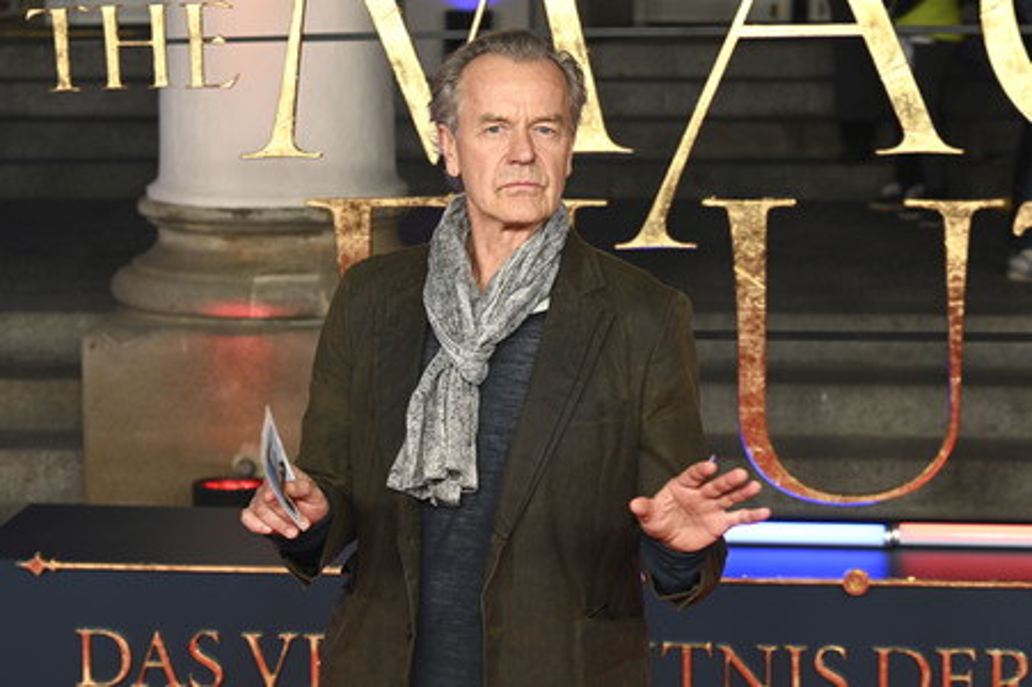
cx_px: 516
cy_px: 344
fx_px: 2148
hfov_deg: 27.0
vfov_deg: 18.2
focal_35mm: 75
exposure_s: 1/125
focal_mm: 75
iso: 500
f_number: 5.6
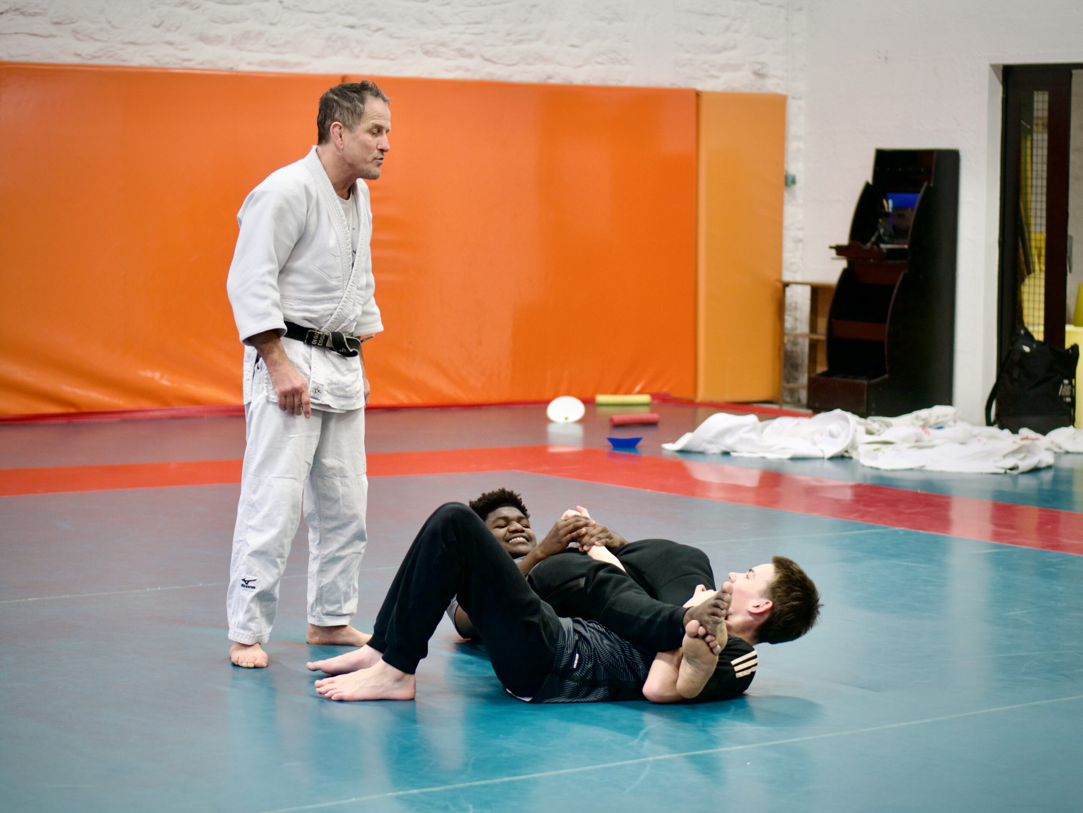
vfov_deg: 17.2
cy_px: 406
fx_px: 2692
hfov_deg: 22.7
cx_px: 542
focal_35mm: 86
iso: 200
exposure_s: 1/125
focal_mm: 43
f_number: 1.7
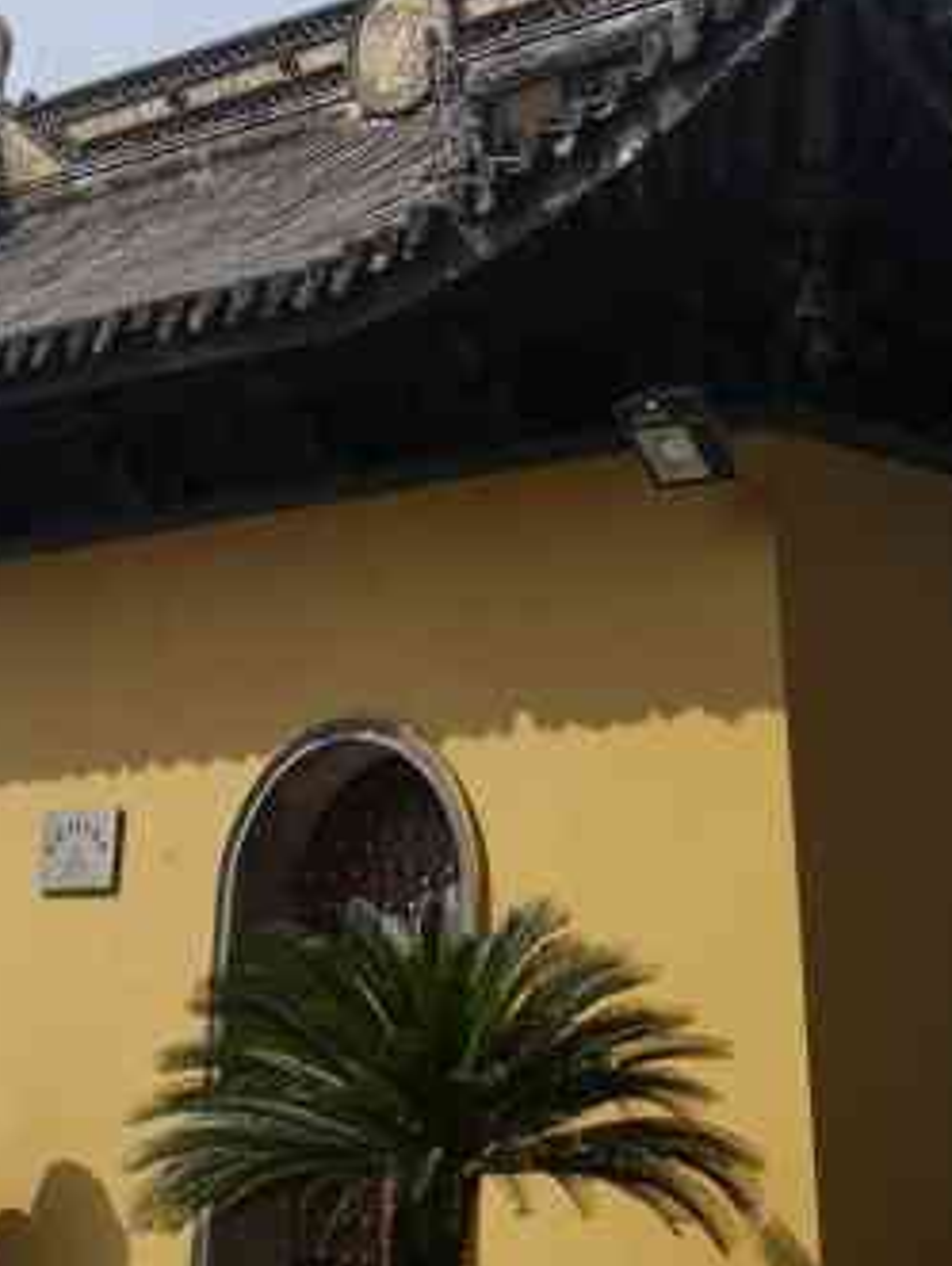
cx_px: 145
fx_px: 2781
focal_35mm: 76
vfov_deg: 24.1
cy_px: -98
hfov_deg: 19.2
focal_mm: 3.95
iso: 50
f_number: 1.8
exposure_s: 1/3333
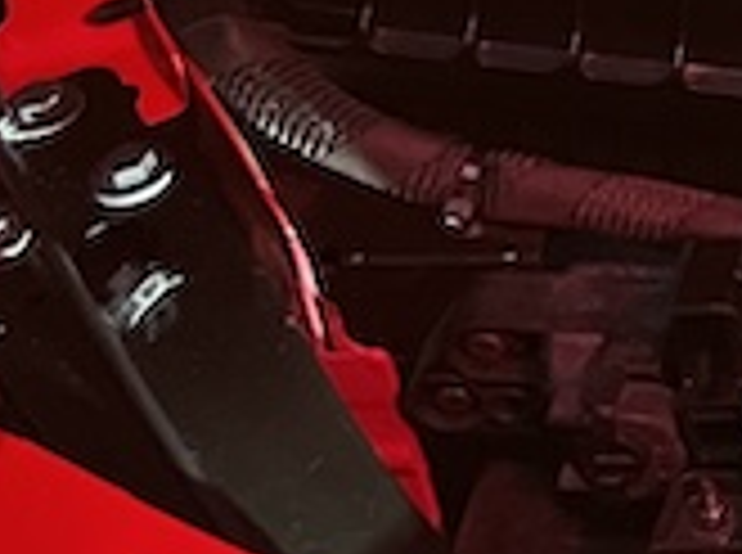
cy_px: -531
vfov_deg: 8.9
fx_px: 3379
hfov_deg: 10.7
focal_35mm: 158
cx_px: 1794
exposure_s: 1/36
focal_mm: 5.7
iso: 640
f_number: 1.5
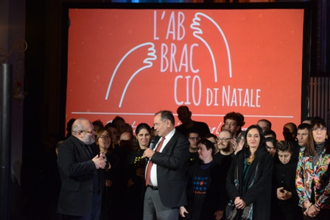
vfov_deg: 11.8
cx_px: 165
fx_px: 1064
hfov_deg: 17.6
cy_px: 110
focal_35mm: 116
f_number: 3.5
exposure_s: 1/125
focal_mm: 116
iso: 3200
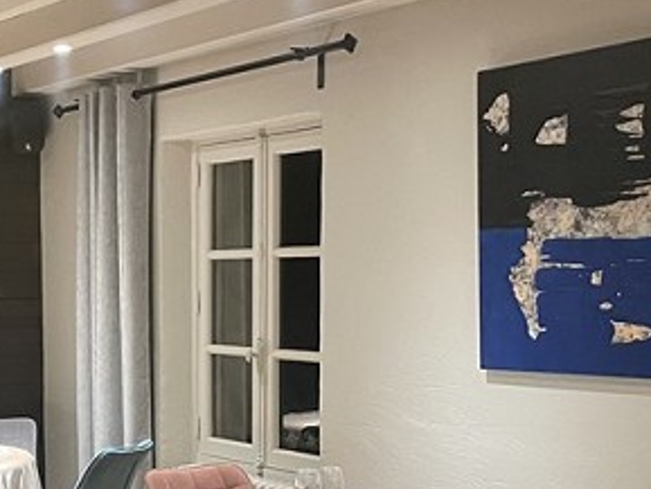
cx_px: 38
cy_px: 394
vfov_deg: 20.2
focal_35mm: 72
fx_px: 1355
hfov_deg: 26.0
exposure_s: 1/33
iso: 400
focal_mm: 4.2
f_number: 1.6
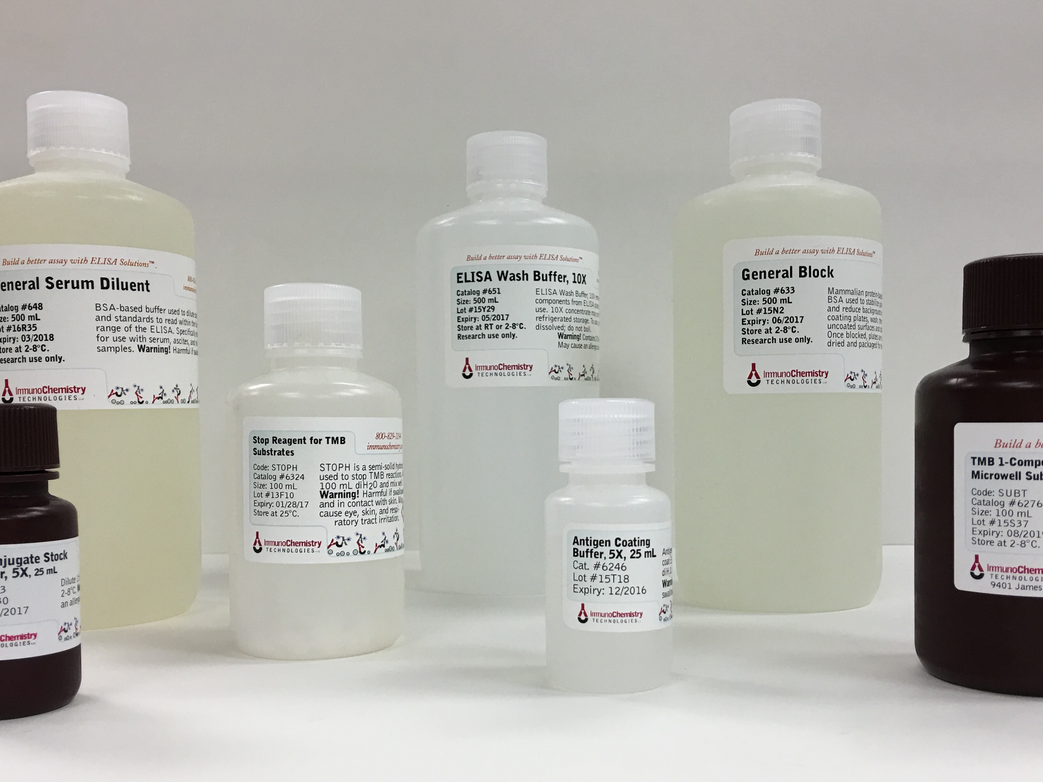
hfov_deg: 51.4
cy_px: 452
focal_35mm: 36
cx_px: 532
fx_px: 1085
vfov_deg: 39.6
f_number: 2.2
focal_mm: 4.15
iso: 32
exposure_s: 1/40
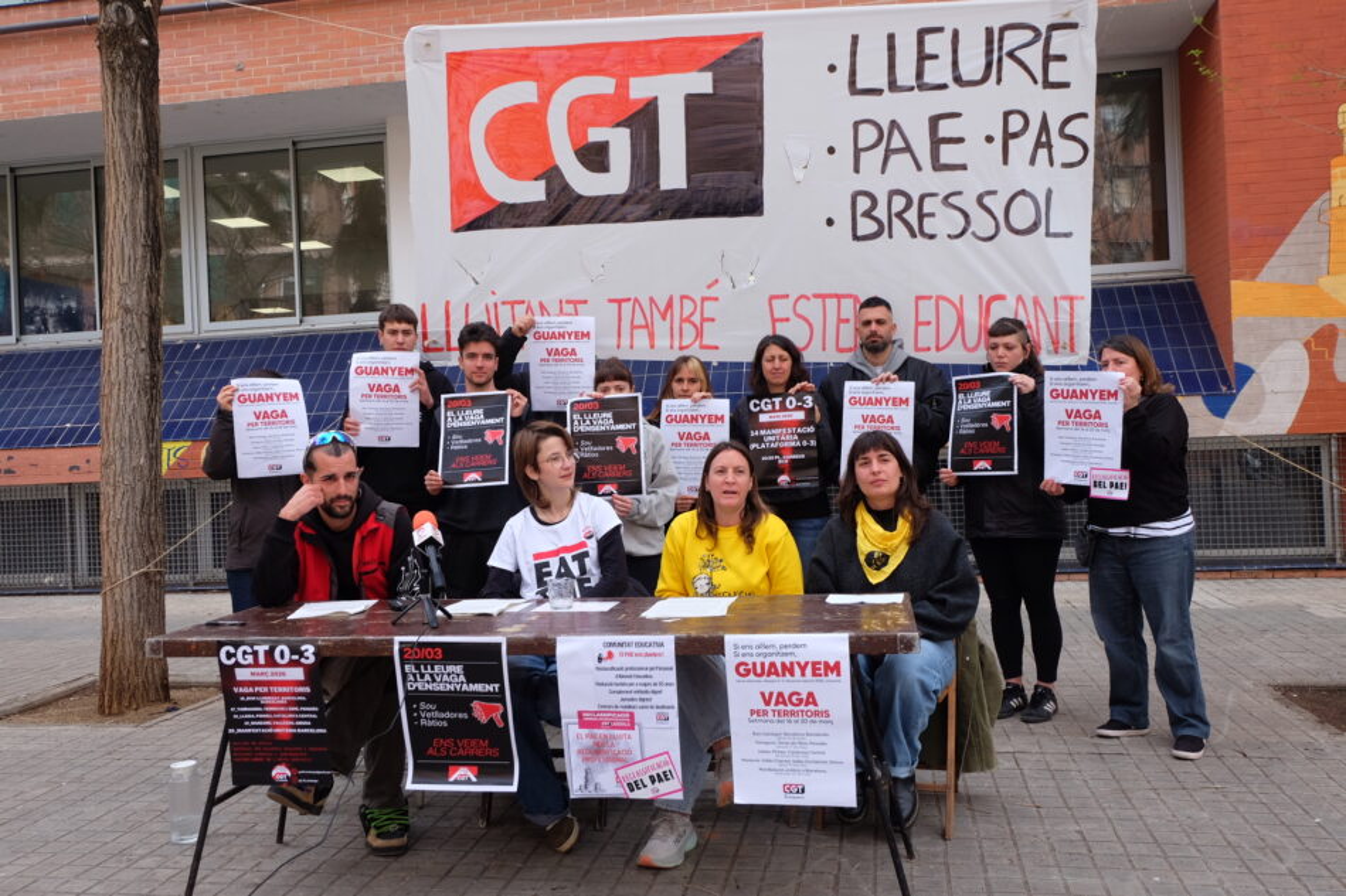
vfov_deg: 43.6
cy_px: 448
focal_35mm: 30
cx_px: 673
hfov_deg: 61.9
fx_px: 1121
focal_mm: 20.1
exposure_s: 1/180
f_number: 5.6
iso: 200
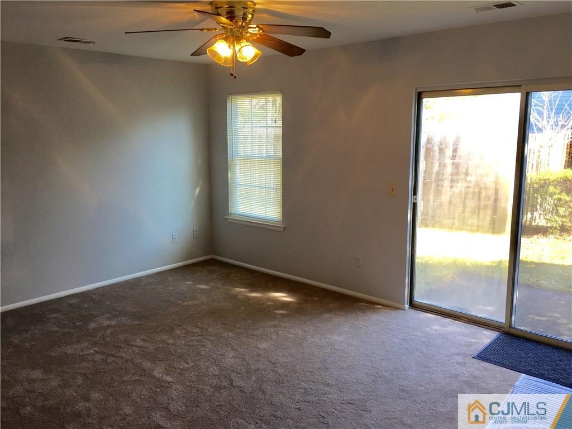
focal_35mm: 29
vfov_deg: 48.2
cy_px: 214
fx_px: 479
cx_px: 286
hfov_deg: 61.7
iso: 32
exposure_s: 1/60
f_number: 2.2
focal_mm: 4.15
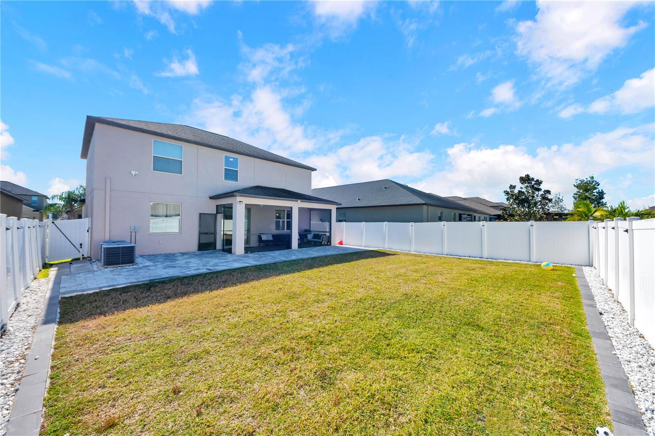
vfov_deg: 86.5
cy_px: 218
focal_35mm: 13
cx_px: 328
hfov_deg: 109.4
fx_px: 232
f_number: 10
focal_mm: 8.5
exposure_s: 1/250
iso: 100
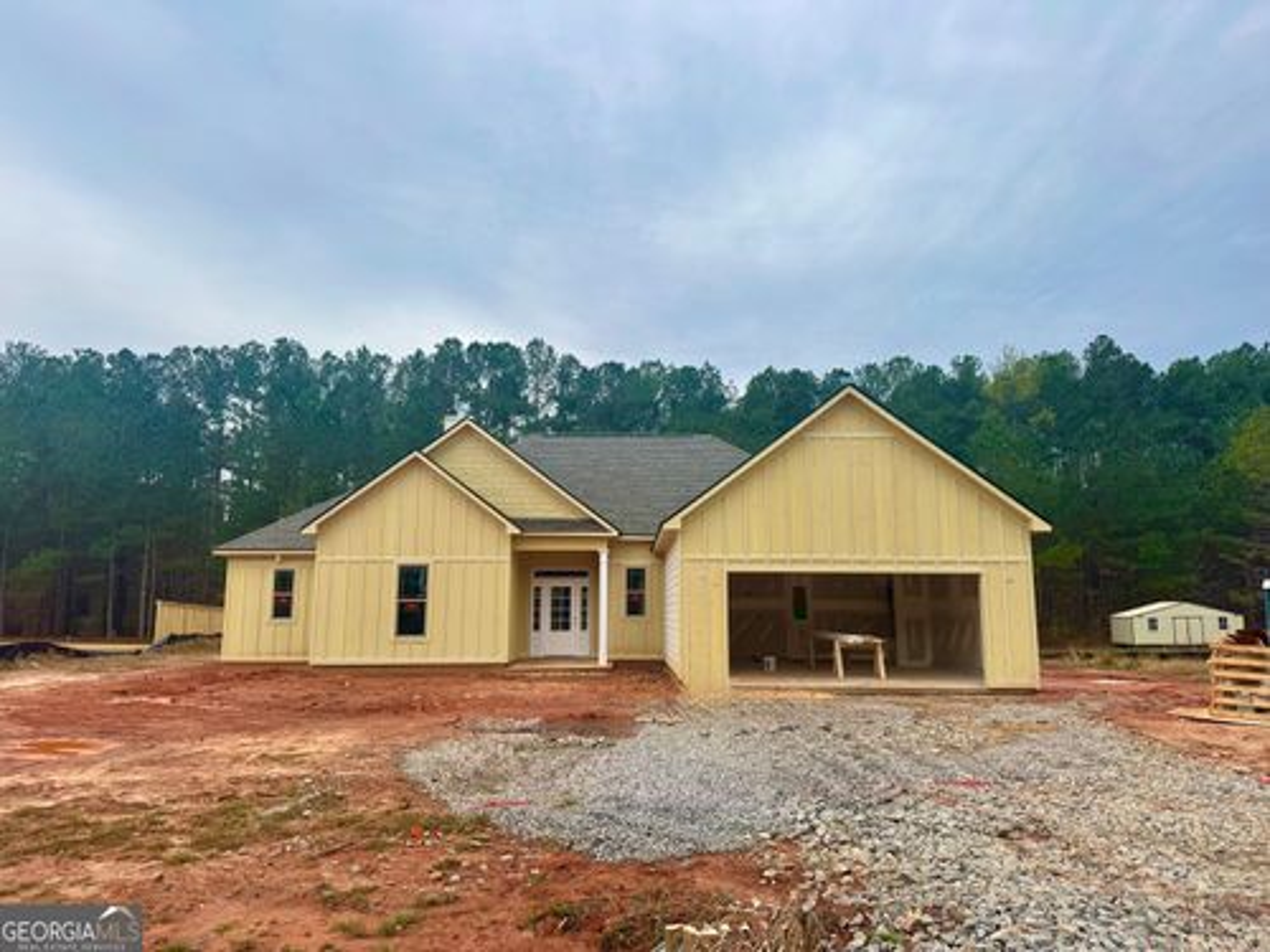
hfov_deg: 71.6
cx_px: 635
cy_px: 476
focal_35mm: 24
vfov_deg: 56.8
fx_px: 881
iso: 80
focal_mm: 6.76
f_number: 1.78
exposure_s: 1/1395
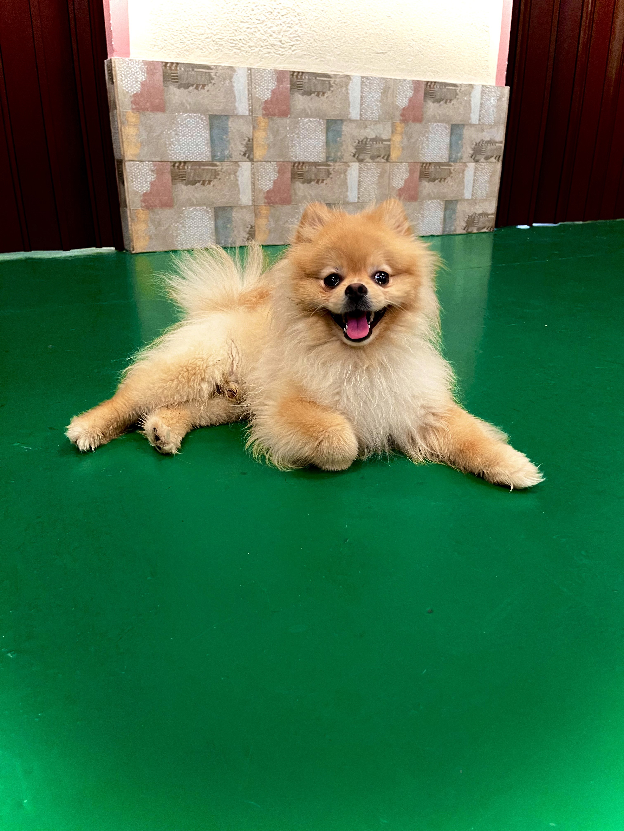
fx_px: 625
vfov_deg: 67.3
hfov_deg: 53.1
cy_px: 416
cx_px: 312
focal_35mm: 26
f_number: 1.6
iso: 250
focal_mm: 5.1
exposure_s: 1/60
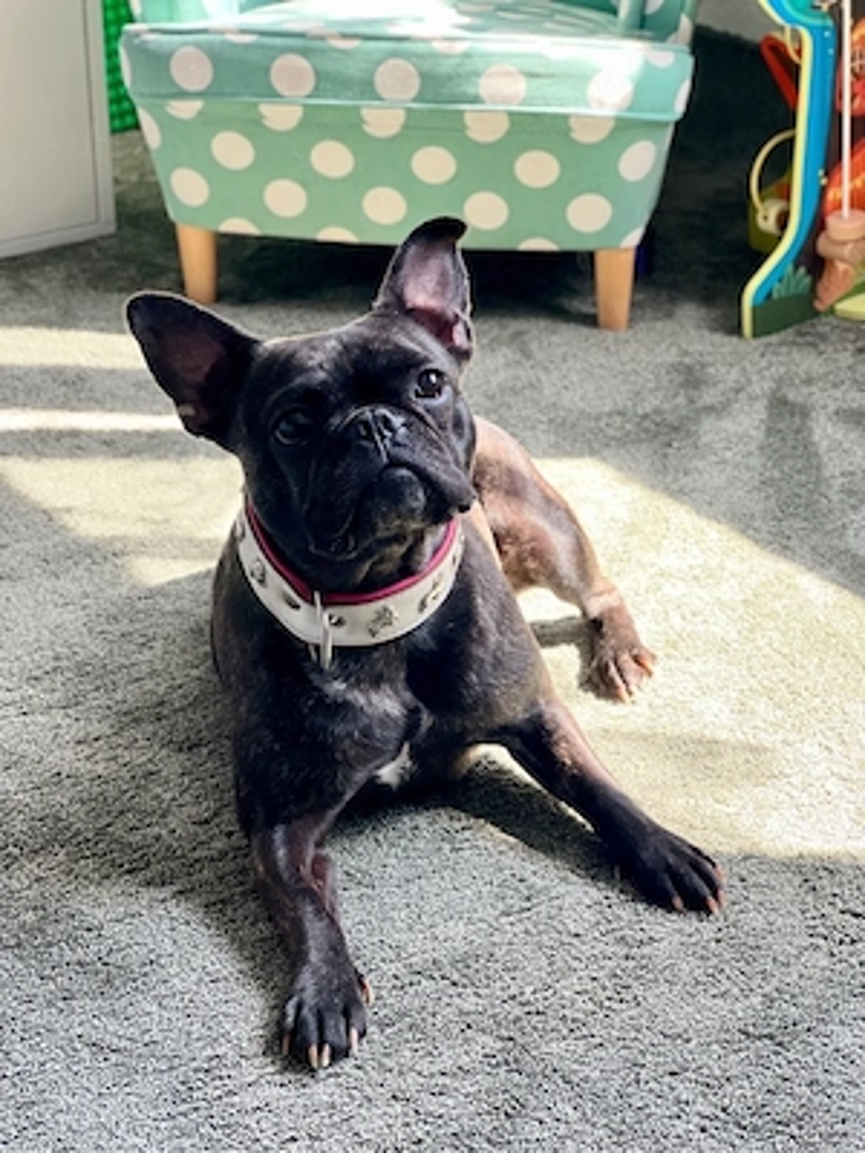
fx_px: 2565
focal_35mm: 77
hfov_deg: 19.1
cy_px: 576
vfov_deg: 25.3
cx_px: 432
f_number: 2.8
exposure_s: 1/78
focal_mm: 9
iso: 250
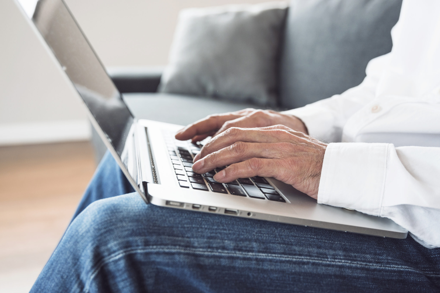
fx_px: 550
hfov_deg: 43.6
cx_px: 217
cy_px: 146
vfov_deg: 29.9
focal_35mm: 45
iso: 400
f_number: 3.5
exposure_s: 1/125
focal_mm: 44
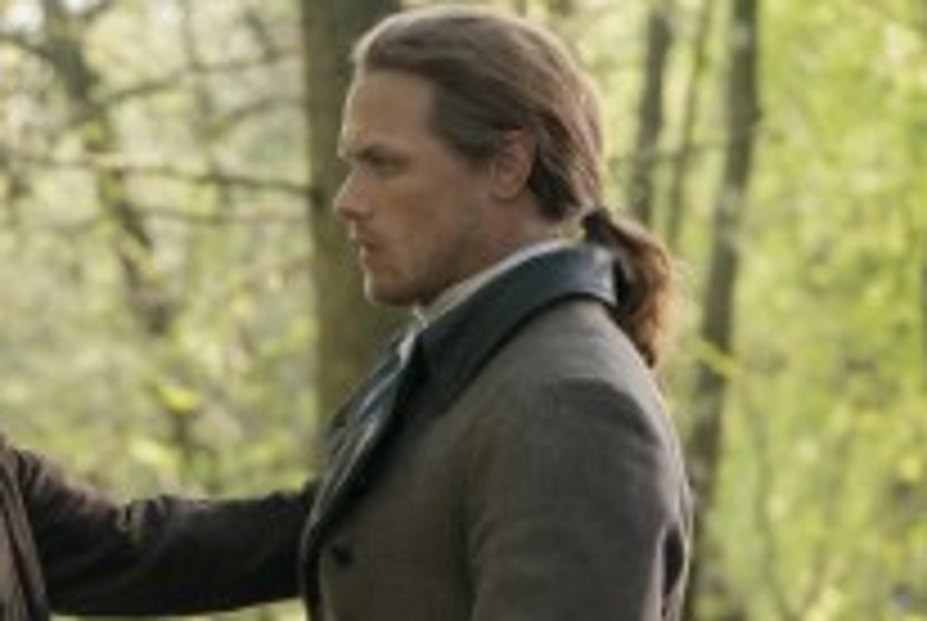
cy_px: 488
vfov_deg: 9.7
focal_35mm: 142
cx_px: 88
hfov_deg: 14.3
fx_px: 3662
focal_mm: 76
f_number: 3.5
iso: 1000
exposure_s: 1/320
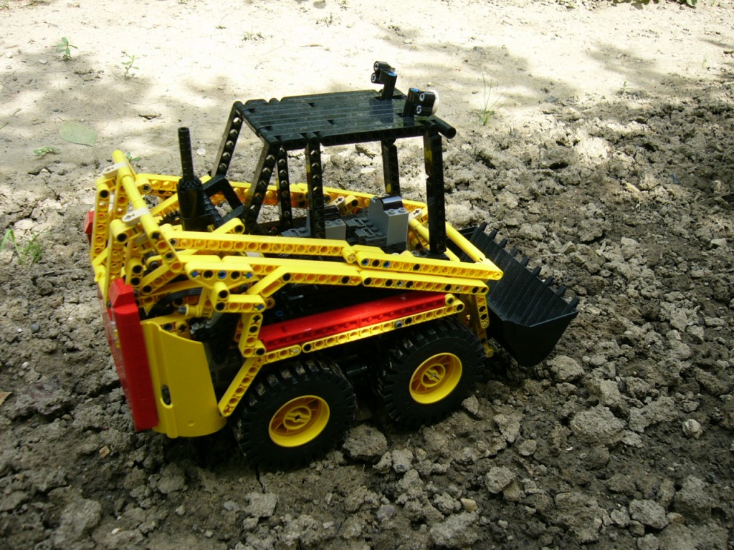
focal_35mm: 35
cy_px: 275
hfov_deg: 52.6
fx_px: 742
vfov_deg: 40.7
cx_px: 367
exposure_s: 1/200
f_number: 2.8
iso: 50
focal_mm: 5.8
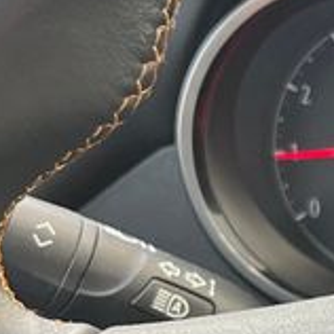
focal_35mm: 149
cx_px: 698
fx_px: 1627
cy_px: 421
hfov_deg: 10.6
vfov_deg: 11.5
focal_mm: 5.1
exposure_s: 1/122
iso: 100
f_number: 1.6
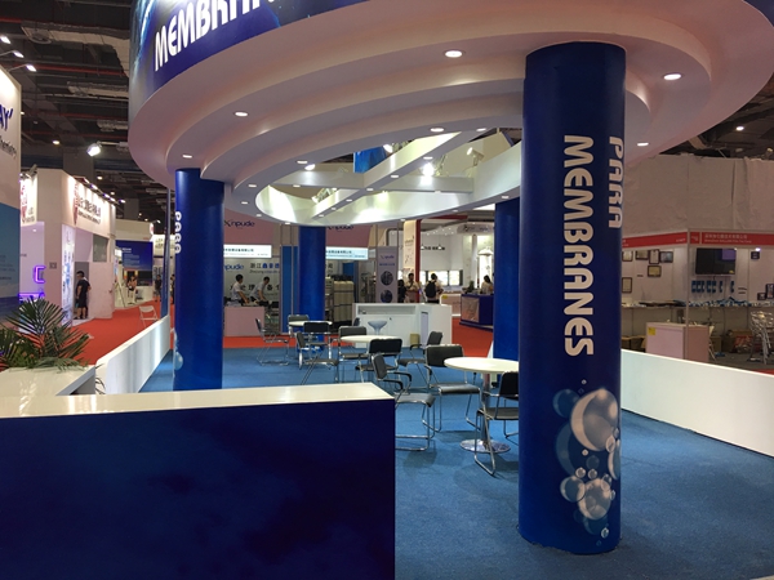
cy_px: 290
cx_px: 387
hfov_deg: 61.7
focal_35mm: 29
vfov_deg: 48.2
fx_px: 648
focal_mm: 4.15
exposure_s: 1/33
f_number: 2.2
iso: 25
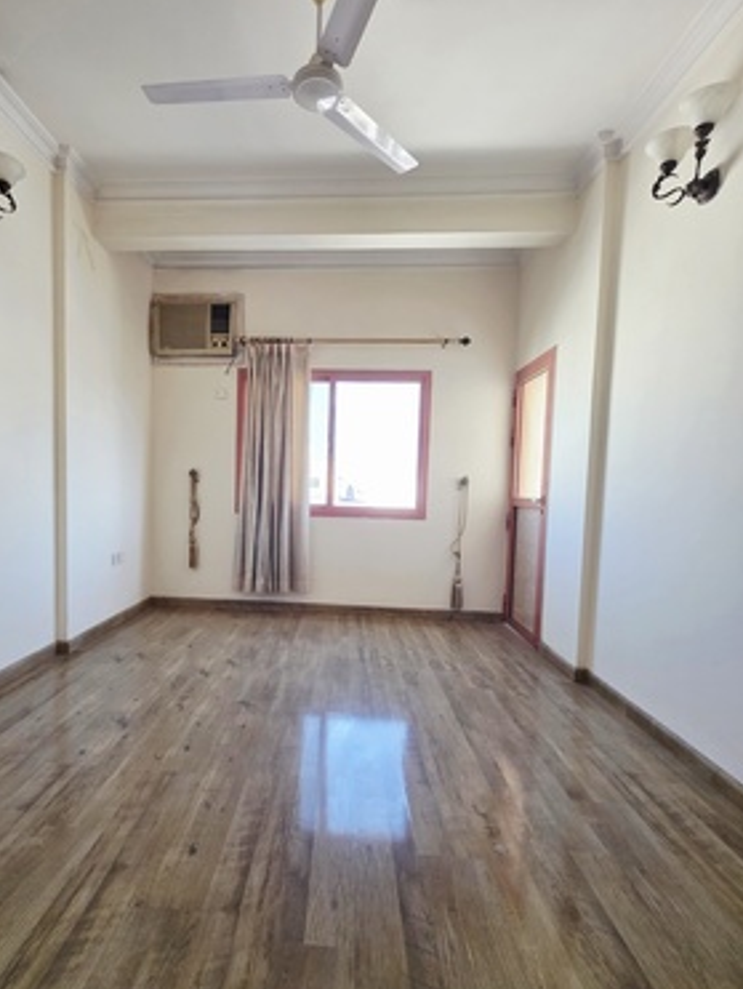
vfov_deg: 94.4
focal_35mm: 16
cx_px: 305
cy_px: 513
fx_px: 457
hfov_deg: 77.5
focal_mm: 2.2
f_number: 1.9
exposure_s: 1/101
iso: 125
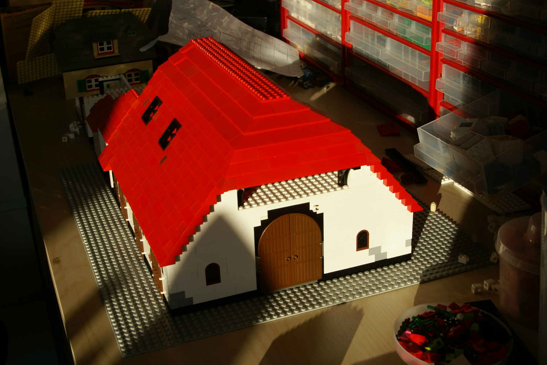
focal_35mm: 45
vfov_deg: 29.9
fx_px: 684
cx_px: 274
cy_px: 182
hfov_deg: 43.6
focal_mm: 30
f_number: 9
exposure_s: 1/125
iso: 100
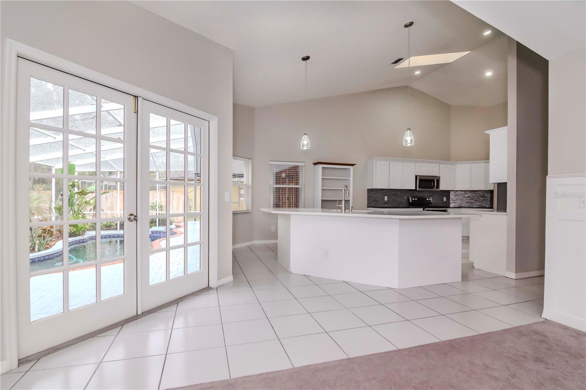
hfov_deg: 95.0
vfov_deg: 72.0
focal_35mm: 16
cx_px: 293
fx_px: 269
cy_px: 195
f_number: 8
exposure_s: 1/100
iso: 800
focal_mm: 11
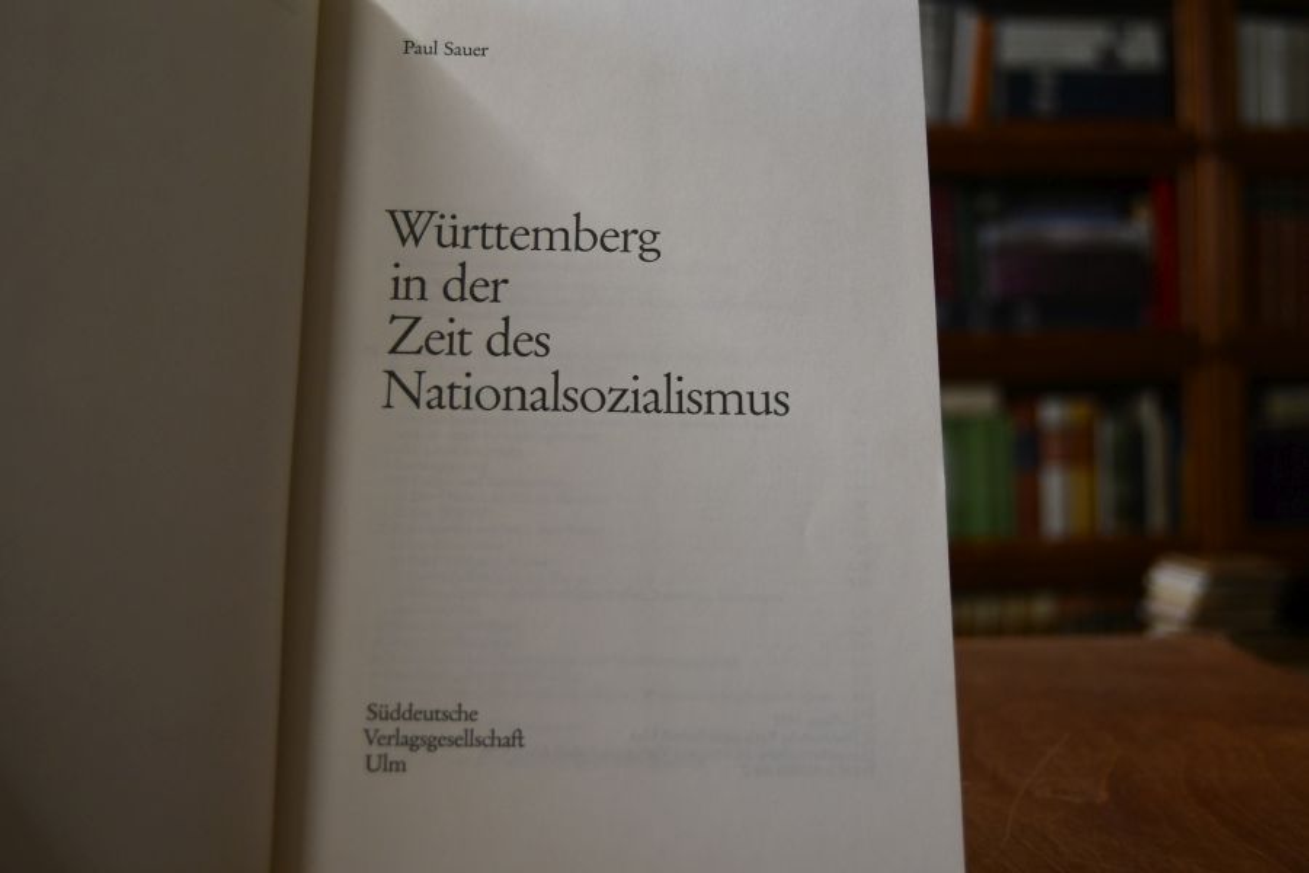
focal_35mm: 48
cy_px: 436
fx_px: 1745
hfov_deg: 41.1
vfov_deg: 28.1
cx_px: 654
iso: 900
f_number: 4.5
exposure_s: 1/125
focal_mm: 32
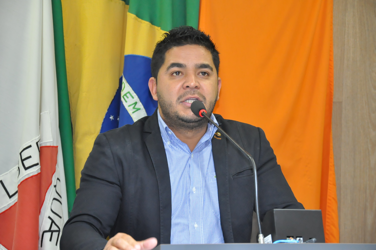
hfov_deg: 17.1
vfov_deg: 11.4
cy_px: 125
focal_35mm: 120
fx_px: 1252
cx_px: 188
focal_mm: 80
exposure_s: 1/60
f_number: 5.3
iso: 2000
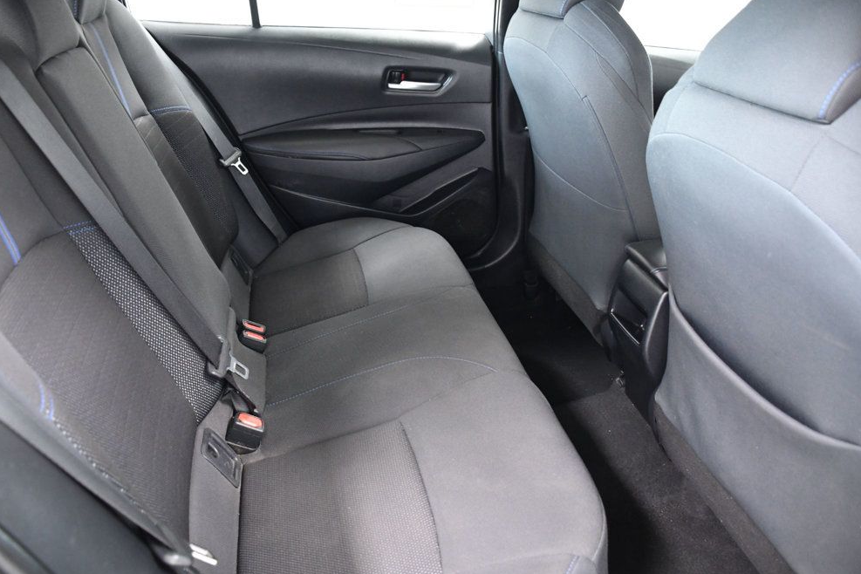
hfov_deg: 65.5
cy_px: 281
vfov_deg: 46.4
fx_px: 670
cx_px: 415
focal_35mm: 28
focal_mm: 18
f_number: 3.5
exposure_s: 1/50
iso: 2500
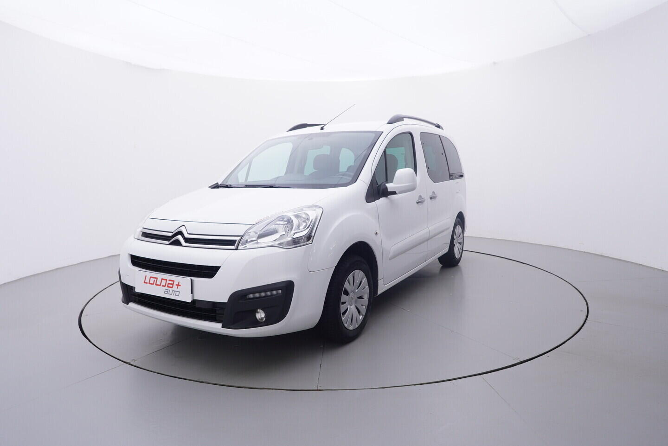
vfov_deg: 56.2
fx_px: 418
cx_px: 334
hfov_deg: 77.3
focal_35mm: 22
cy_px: 223
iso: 200
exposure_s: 1/80
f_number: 5
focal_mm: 15
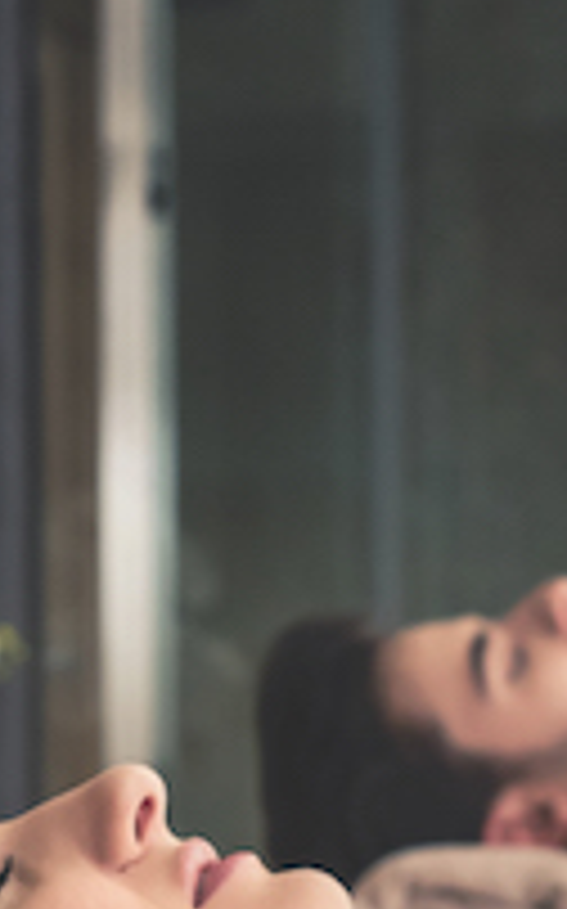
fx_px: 3243
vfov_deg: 15.7
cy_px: 860
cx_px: 11
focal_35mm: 131
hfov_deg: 9.9
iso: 1250
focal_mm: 35
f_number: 3.5
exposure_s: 1/100
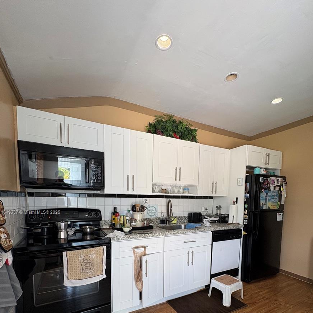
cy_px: 213
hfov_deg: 84.0
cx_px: 156
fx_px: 174
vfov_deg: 80.7
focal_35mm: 17
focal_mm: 2.22
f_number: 2.2
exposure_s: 1/99
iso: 80
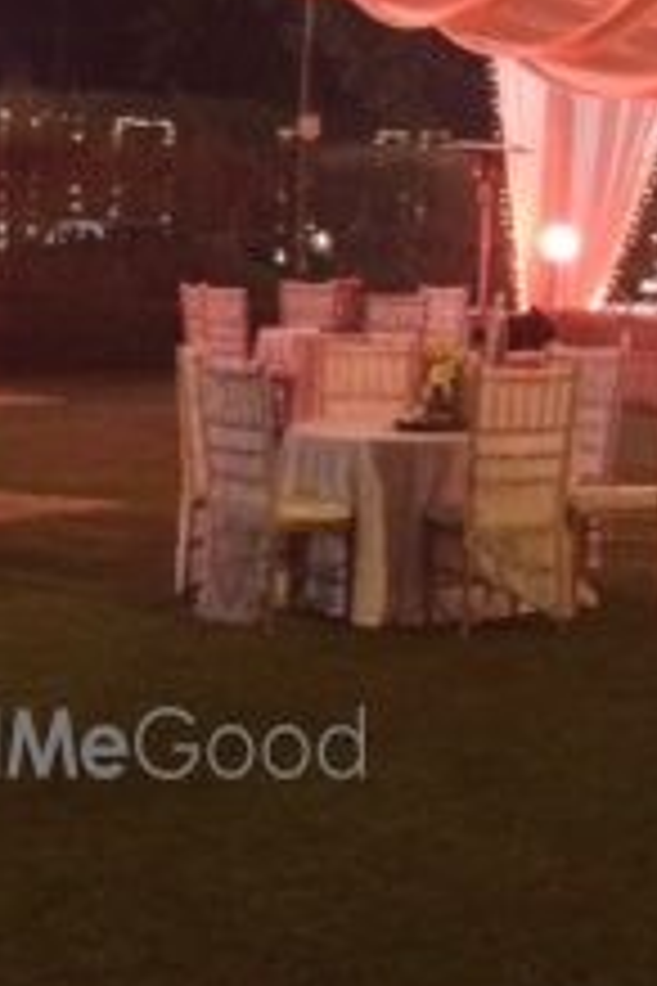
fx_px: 2409
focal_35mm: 88
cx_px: 896
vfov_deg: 22.7
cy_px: 171
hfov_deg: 14.7
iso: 320
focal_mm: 4.15
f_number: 2.2
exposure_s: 1/33
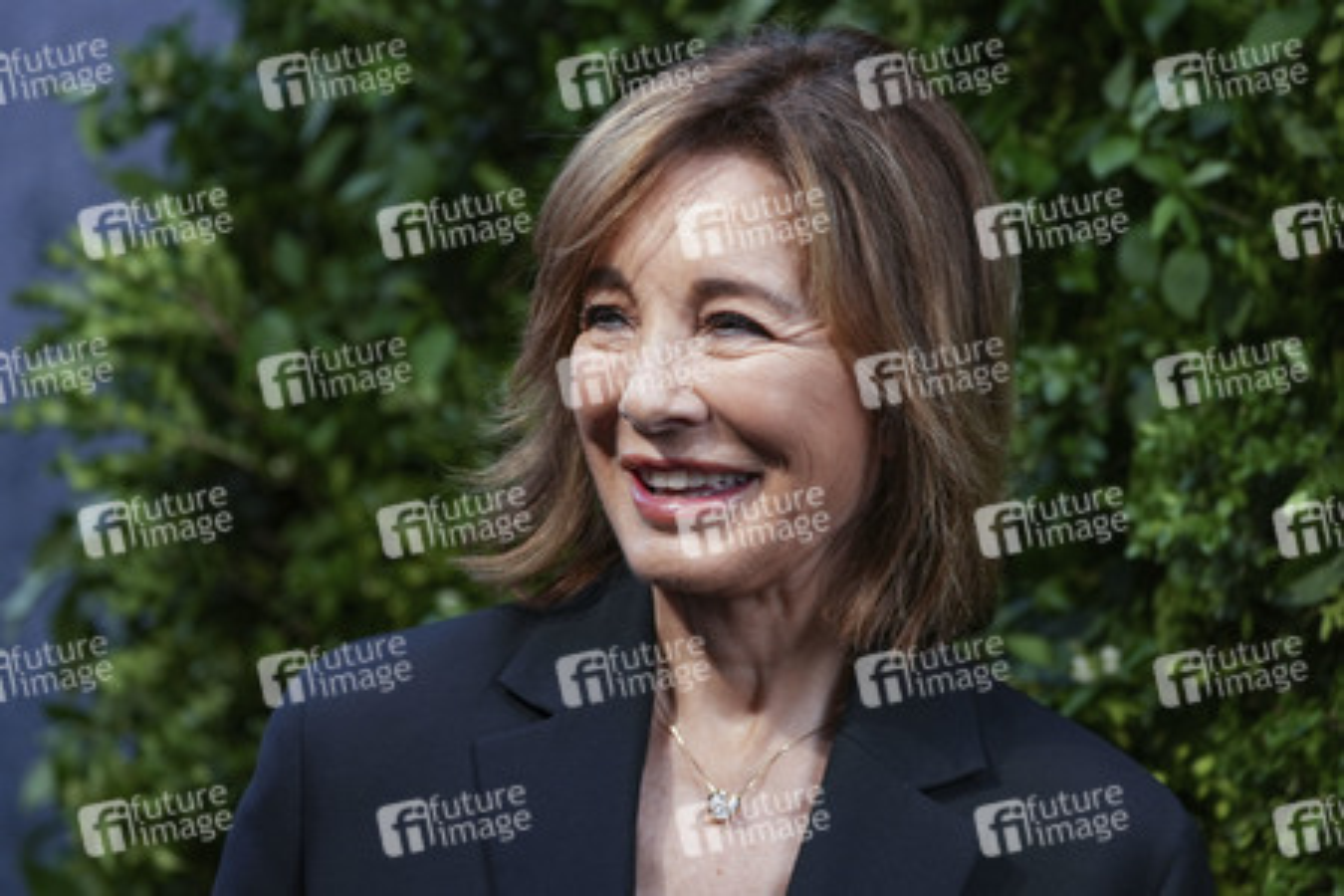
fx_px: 6757
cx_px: 672
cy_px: 448
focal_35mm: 181
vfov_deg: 7.6
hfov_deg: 11.4
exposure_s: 1/400
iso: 1600
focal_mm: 181
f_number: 5.6
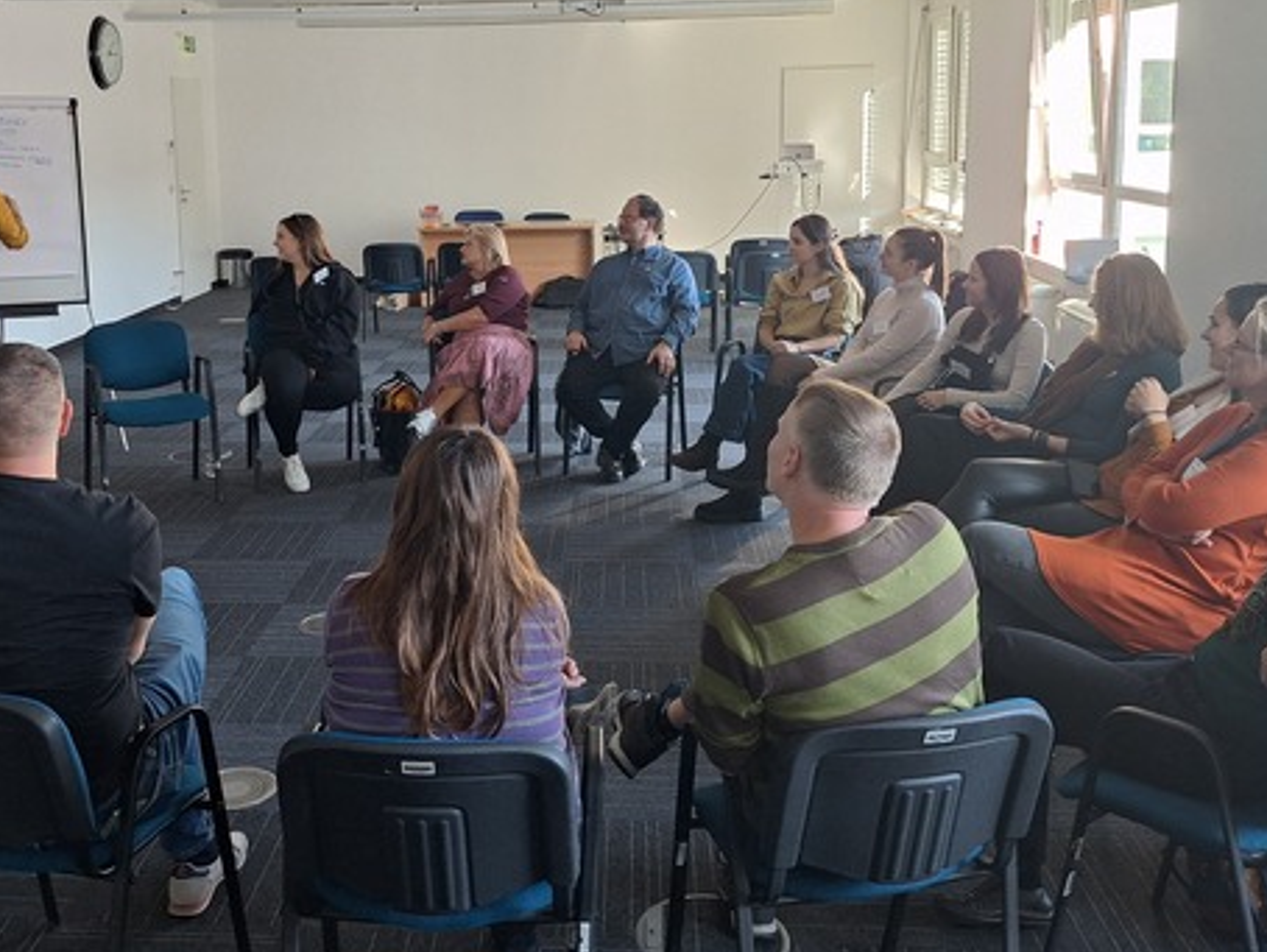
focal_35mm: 37
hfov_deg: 49.8
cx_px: 505
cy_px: 290
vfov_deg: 38.1
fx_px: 1355
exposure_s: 1/50
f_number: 1.8
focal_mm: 5.54
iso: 100
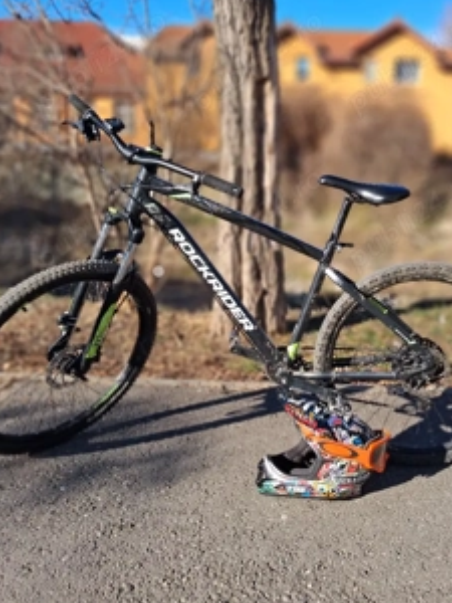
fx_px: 627
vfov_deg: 51.0
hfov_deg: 39.2
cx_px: 297
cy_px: 243
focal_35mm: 36
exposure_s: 1/323
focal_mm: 4
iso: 20
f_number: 1.8
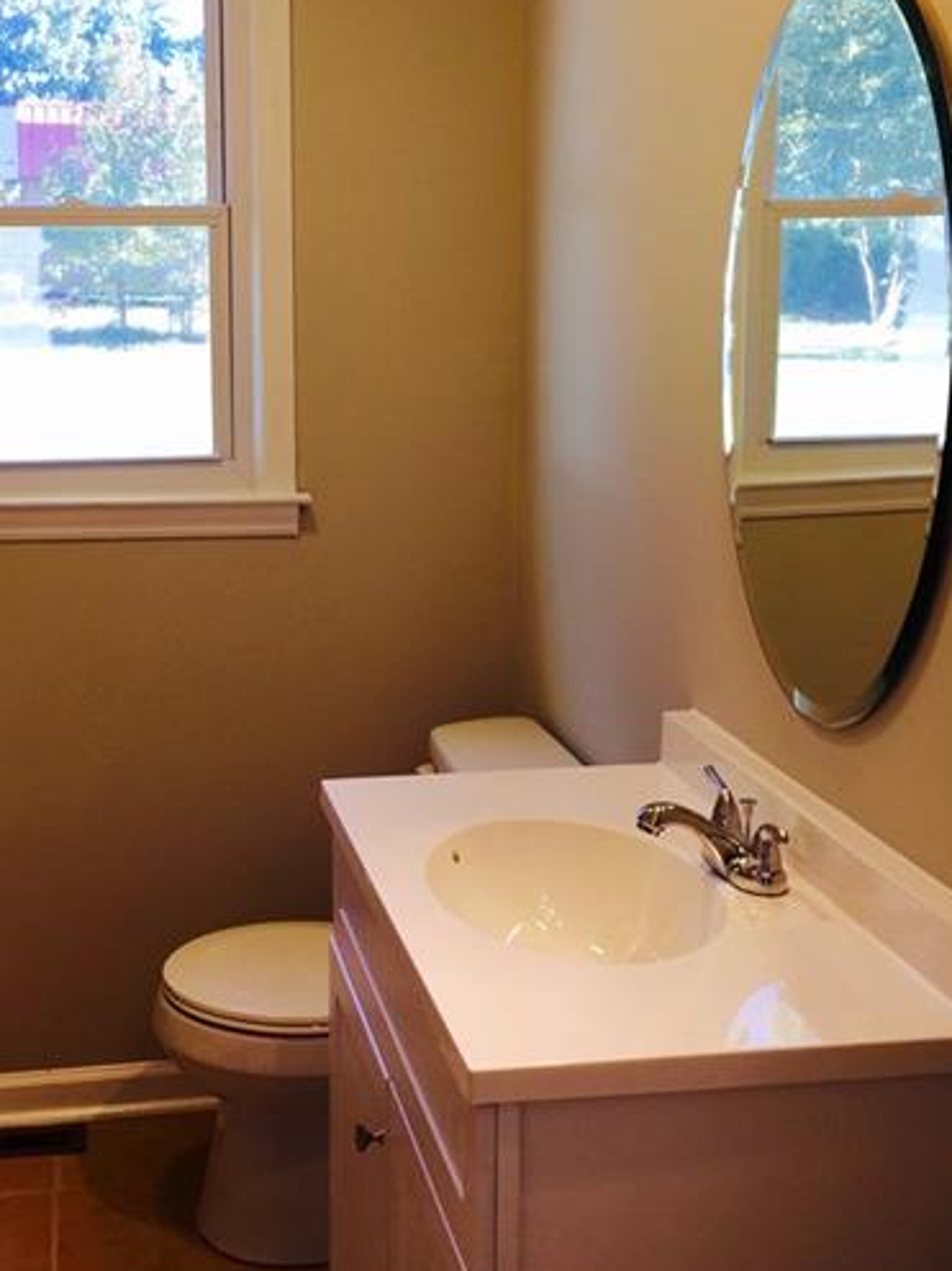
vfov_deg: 41.9
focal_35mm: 45
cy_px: 519
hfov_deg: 31.8
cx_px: 287
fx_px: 1651
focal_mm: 4.15
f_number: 2.2
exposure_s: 1/60
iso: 32
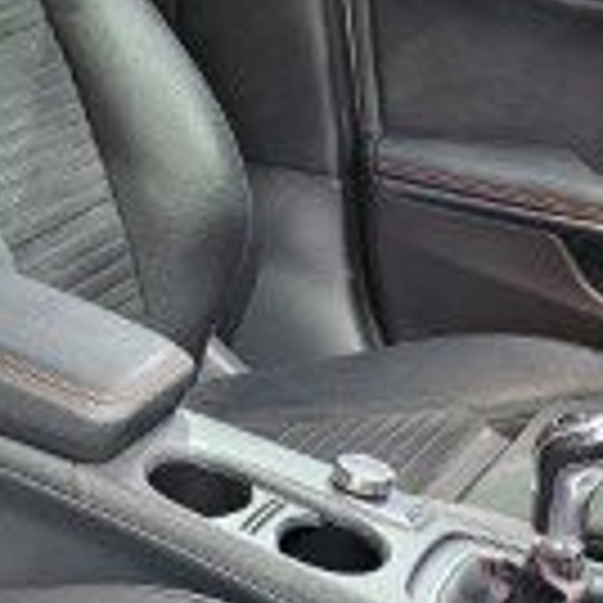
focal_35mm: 97
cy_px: 531
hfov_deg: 17.7
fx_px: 1912
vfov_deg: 17.7
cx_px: 63
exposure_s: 1/100
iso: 800
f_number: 1.7
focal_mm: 6.3
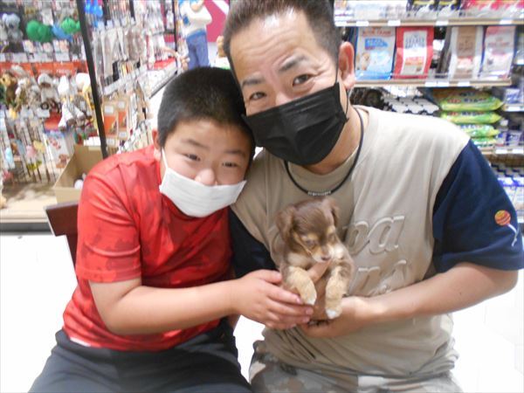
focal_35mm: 26
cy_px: 196
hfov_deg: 67.3
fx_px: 394
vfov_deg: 53.1
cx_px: 262
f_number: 3.2
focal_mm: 4.6
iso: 400
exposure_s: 1/20
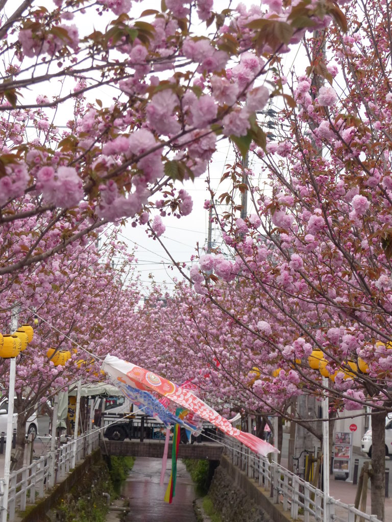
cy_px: 261
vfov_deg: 17.3
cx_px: 196
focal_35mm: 114
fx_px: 1721
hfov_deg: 13.0
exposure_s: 1/125
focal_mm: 20.5
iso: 250
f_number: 3.5
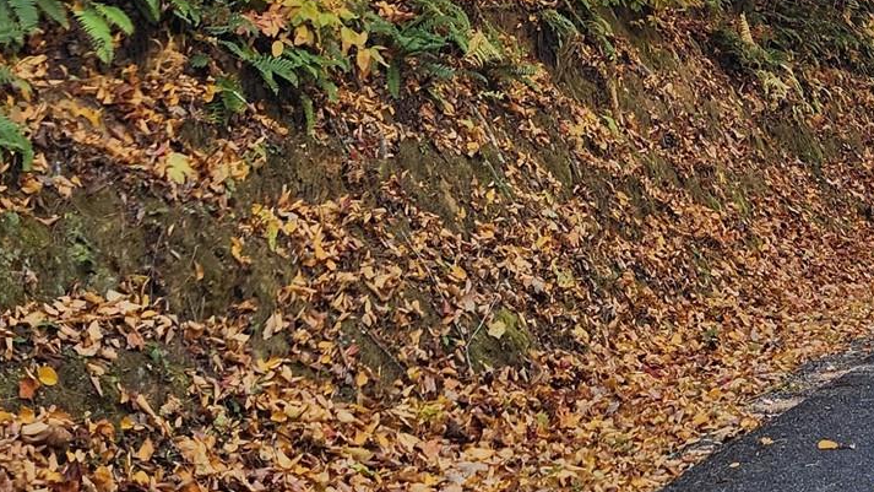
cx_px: 713
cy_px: -254
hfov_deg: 28.6
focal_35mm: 72
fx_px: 1669
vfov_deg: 15.4
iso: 20
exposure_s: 1/180
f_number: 1.8
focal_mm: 5.4
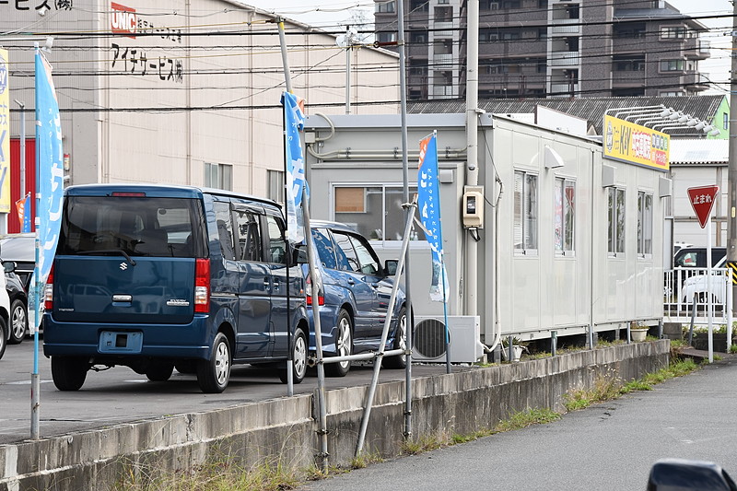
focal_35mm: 142
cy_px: 246
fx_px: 2906
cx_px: 368
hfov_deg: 14.5
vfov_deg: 9.7
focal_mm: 95
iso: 400
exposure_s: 1/200
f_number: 11
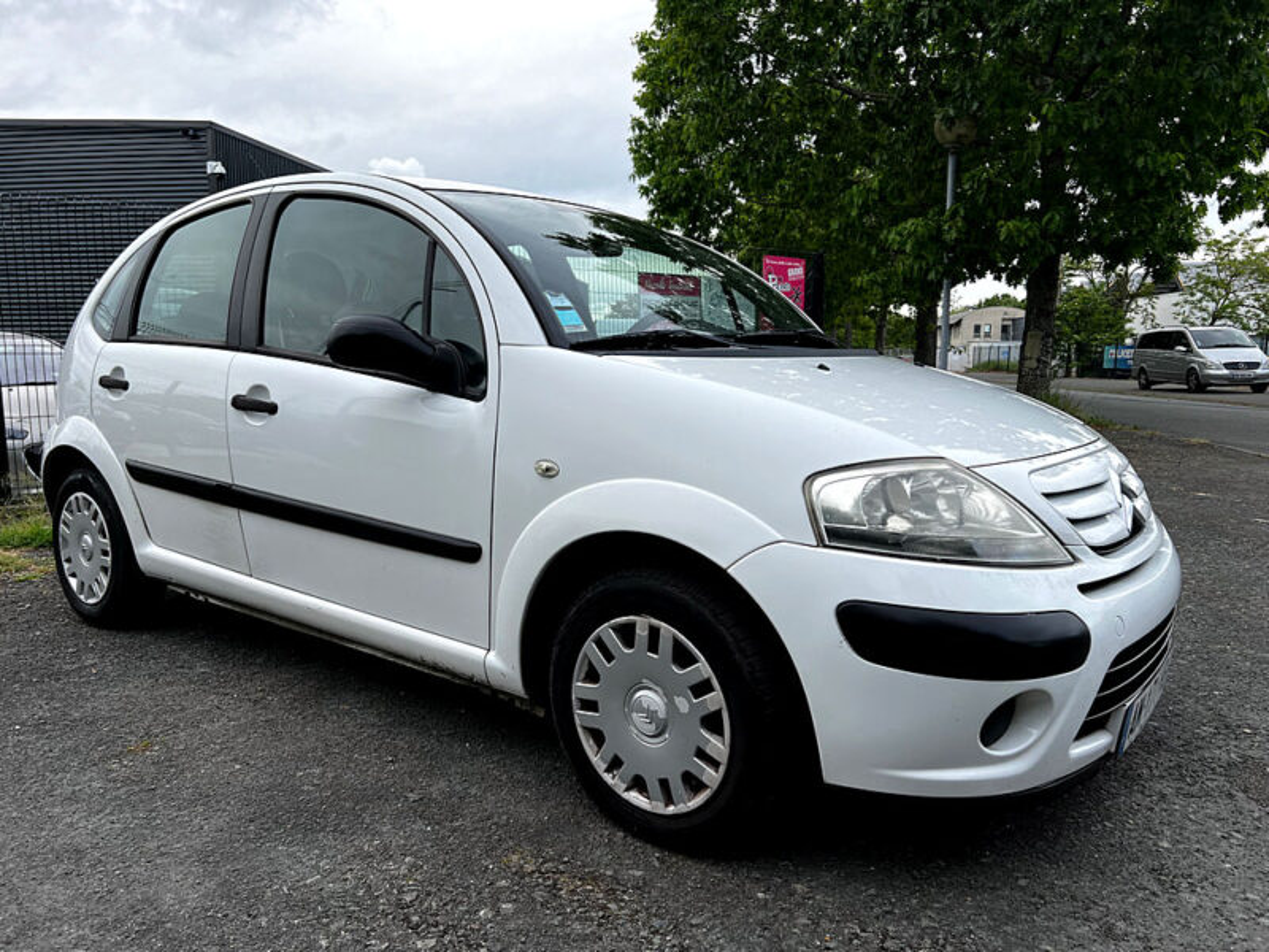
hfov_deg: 67.3
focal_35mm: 26
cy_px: 476
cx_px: 634
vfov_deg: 53.1
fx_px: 953
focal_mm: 5.7
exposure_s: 1/1089
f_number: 1.5
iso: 50
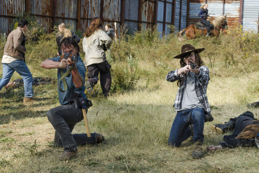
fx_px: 410
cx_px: 130
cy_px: 86
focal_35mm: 57
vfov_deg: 23.8
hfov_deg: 35.1
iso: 200
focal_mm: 38
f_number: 5
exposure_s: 1/500
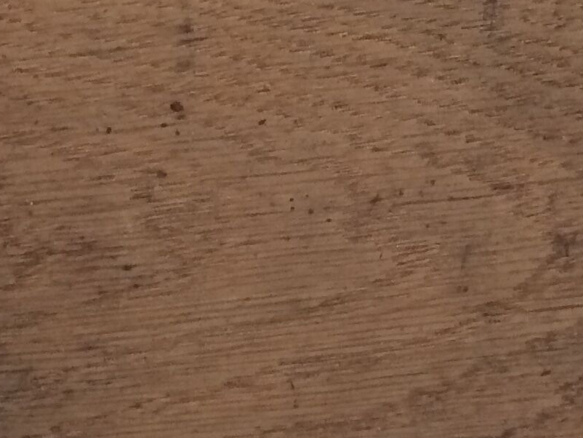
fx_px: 1988
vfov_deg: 12.4
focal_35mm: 118
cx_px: 169
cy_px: 12
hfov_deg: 16.6
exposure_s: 1/33
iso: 125
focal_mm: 4.15
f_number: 2.2
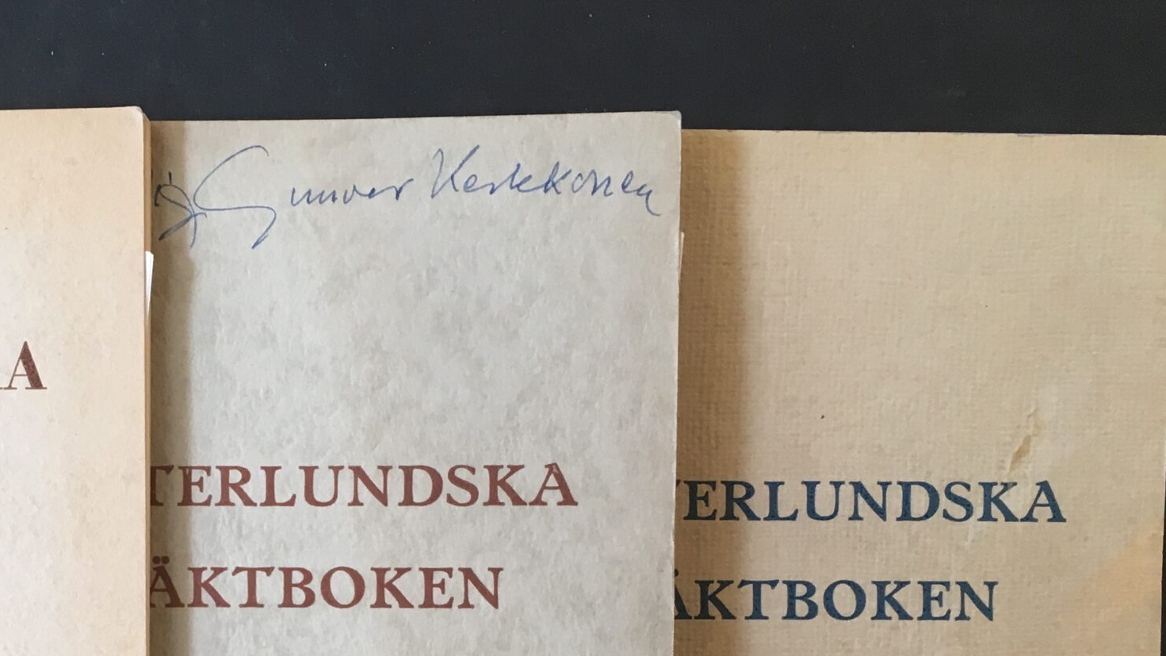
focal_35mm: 55
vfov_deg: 21.1
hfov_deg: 36.9
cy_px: 654
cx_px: 277
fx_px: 1700
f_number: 2.2
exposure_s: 1/33
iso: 80
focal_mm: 4.15
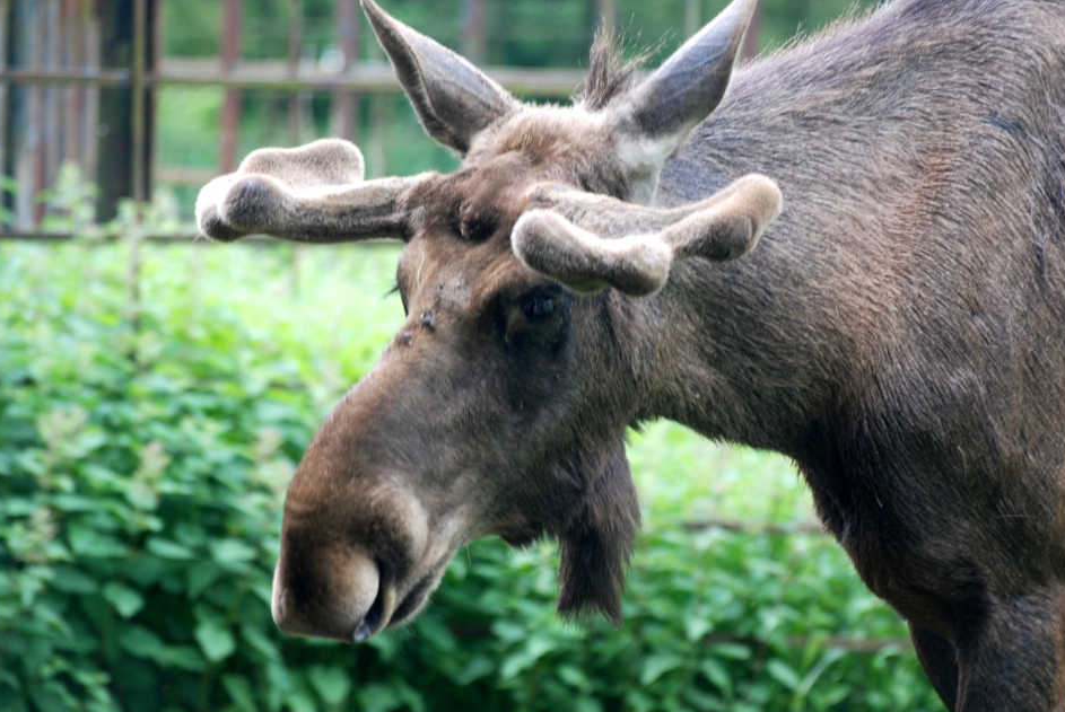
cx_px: 517
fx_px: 9404
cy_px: 349
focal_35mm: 318
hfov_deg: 6.5
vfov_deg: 4.3
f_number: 5
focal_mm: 195
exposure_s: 1/100
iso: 400
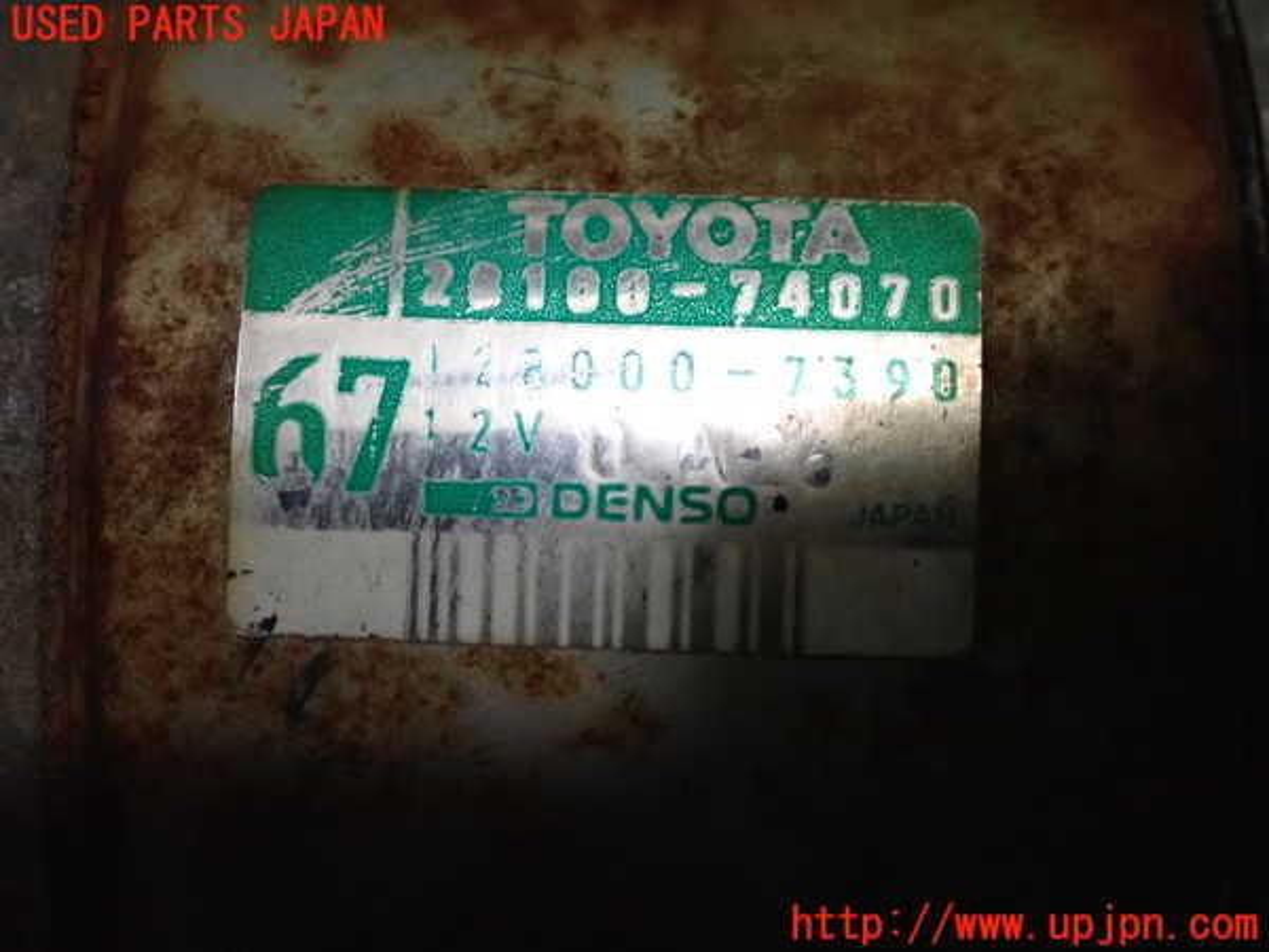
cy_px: 476
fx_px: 2273
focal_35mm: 62
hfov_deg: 31.2
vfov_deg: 23.7
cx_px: 634
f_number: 3.6
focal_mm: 11.09
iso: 2500
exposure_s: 1/125
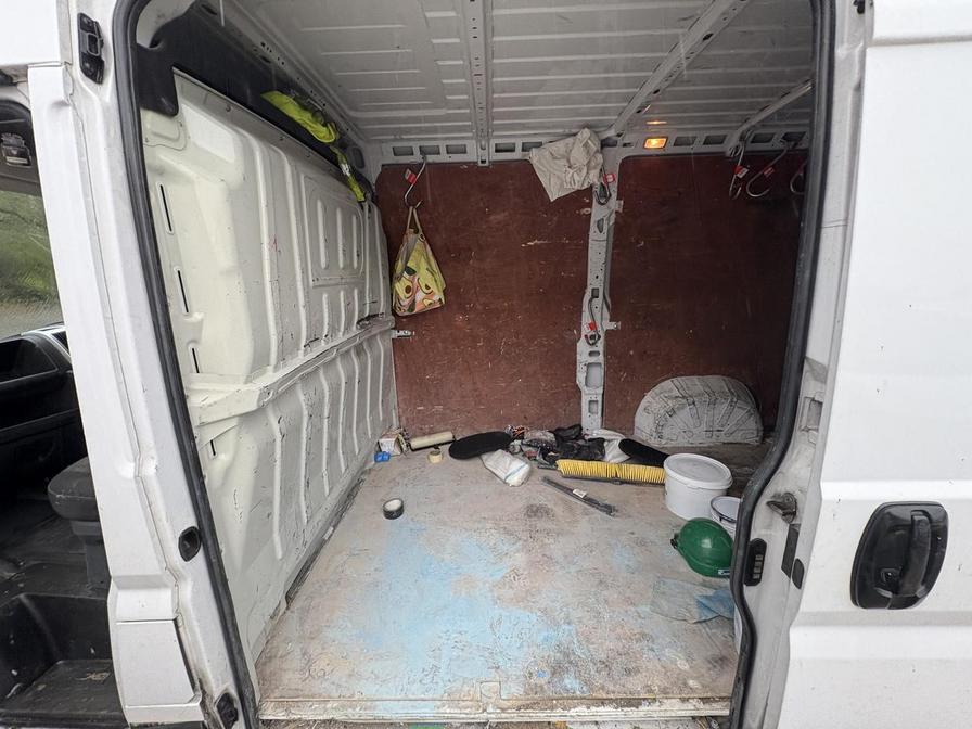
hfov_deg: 102.1
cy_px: 364
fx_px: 393
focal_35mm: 14
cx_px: 486
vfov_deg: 85.7
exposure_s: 1/69
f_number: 2.2
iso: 250
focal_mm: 2.22
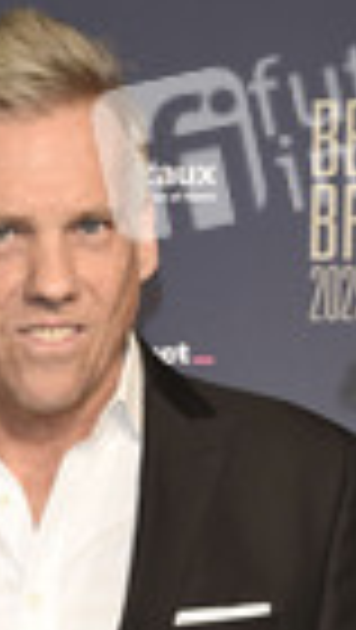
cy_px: 810
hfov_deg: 6.0
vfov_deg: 10.4
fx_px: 3398
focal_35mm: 203
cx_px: -86
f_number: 7.1
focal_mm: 68
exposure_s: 1/250
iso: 1250
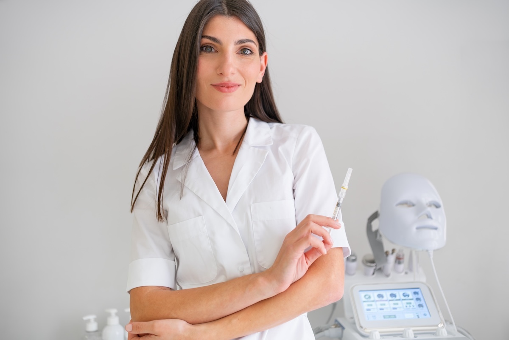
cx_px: 254
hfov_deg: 54.4
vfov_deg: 37.9
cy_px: 170
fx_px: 495
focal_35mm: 35
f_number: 2.2
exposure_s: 1/200
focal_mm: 35
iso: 400
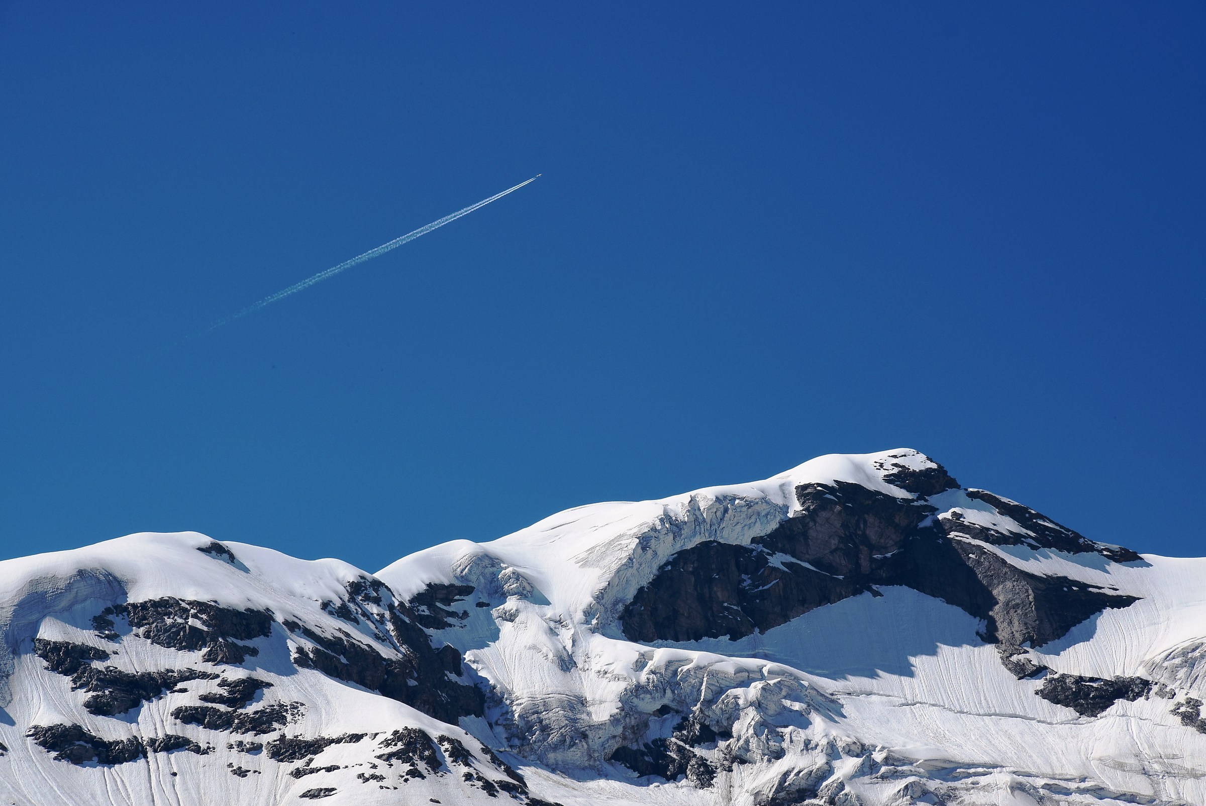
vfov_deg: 9.4
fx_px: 4928
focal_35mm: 147
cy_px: 403
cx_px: 603
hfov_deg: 14.0
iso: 200
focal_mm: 98
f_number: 11
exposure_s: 1/500
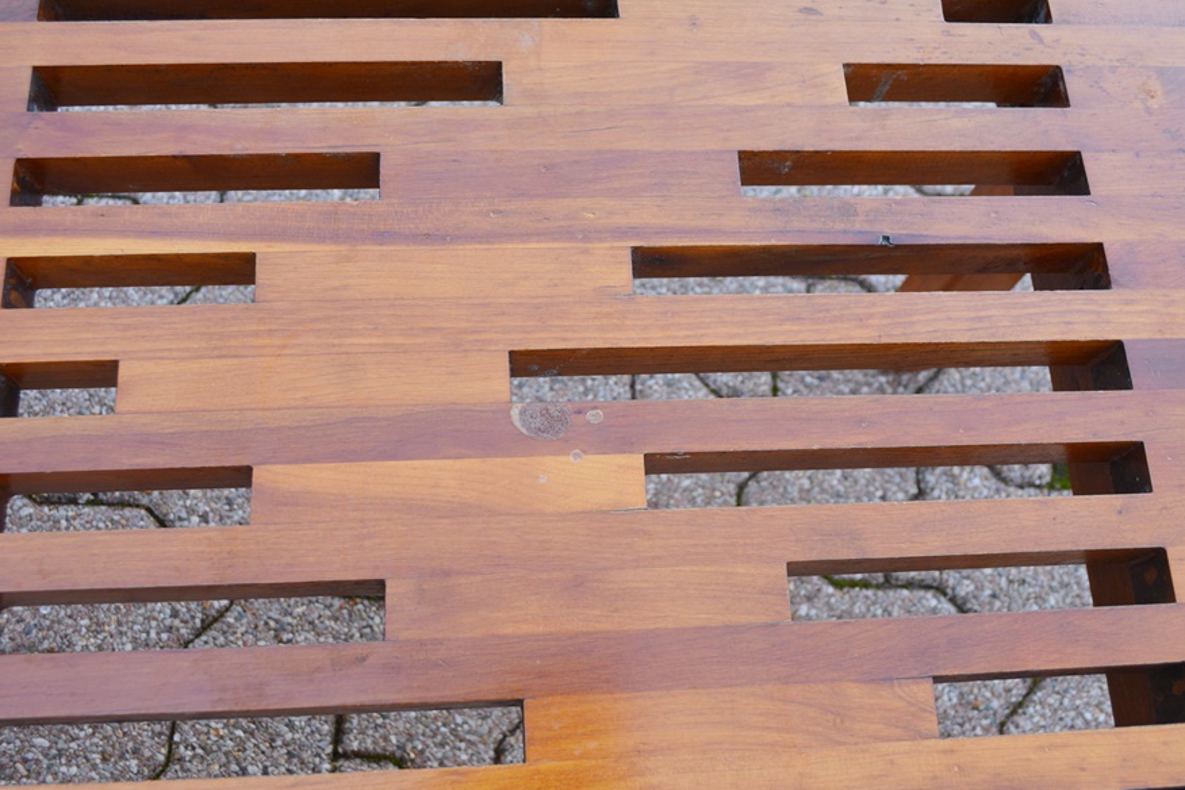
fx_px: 1218
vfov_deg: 35.9
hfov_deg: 51.9
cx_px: 607
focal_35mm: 37
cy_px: 402
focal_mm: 24
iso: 400
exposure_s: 1/125
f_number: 5.6
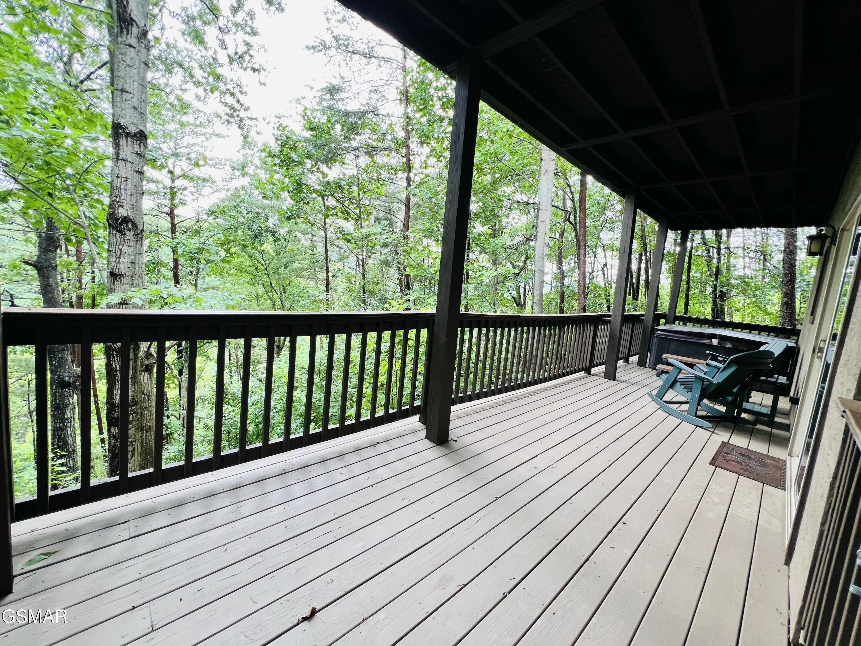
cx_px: 430
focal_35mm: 13
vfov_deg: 89.9
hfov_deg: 106.2
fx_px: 323
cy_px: 323
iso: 64
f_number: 1.8
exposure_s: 1/99
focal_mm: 1.57
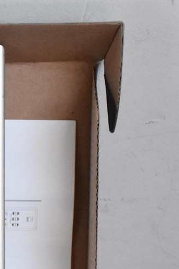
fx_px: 2397
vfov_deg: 6.3
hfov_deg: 4.2
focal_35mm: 321
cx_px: -217
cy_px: 420
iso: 2200
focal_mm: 45
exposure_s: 1/60
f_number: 4.5
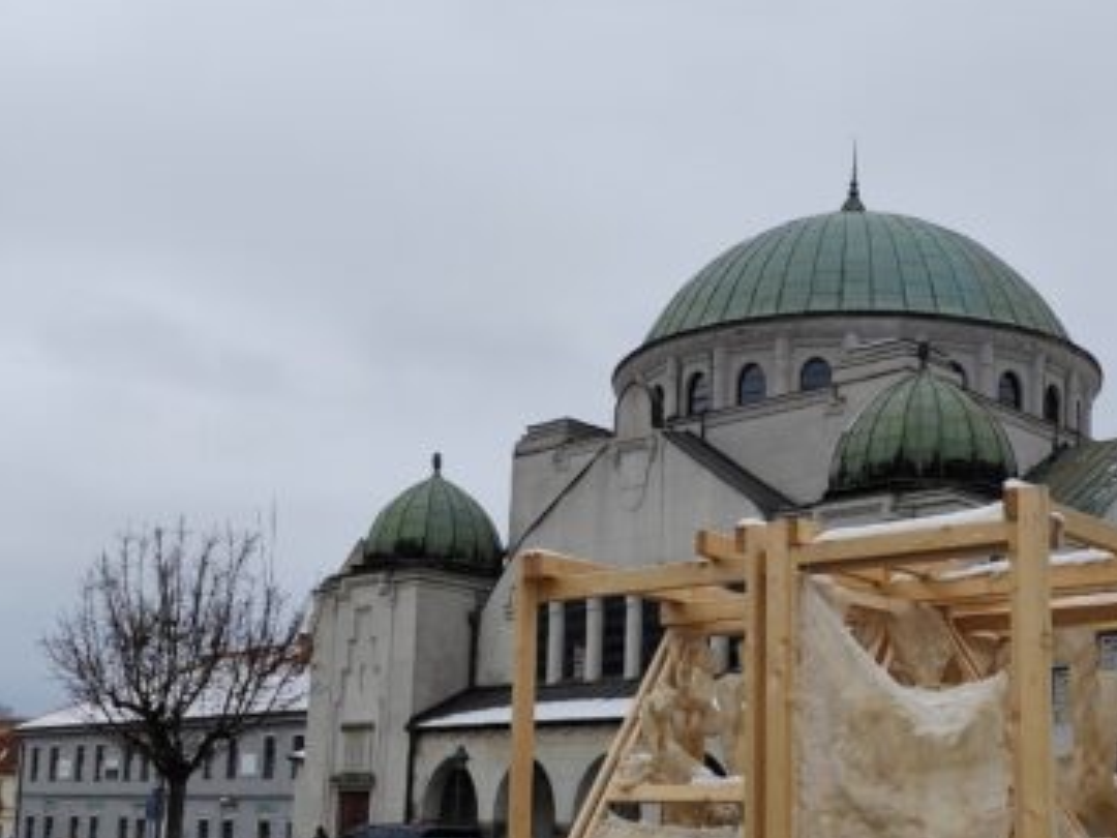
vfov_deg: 29.3
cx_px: 692
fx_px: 1581
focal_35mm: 49
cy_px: 611
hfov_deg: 38.7
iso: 50
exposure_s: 1/310
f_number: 1.65
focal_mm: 6.19
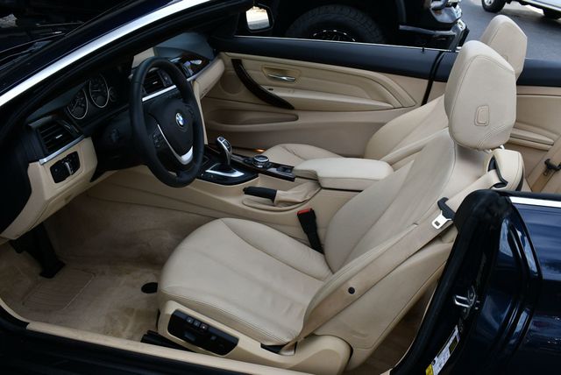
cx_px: 280
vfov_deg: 36.9
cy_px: 188
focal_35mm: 36
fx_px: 561
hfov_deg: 53.1
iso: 200
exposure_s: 1/250
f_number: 7.1
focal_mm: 18
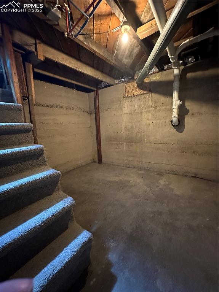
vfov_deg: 102.1
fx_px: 118
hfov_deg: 85.6
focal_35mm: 14
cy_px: 146
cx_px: 110
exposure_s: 1/30
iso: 1250
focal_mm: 2.22
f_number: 2.2
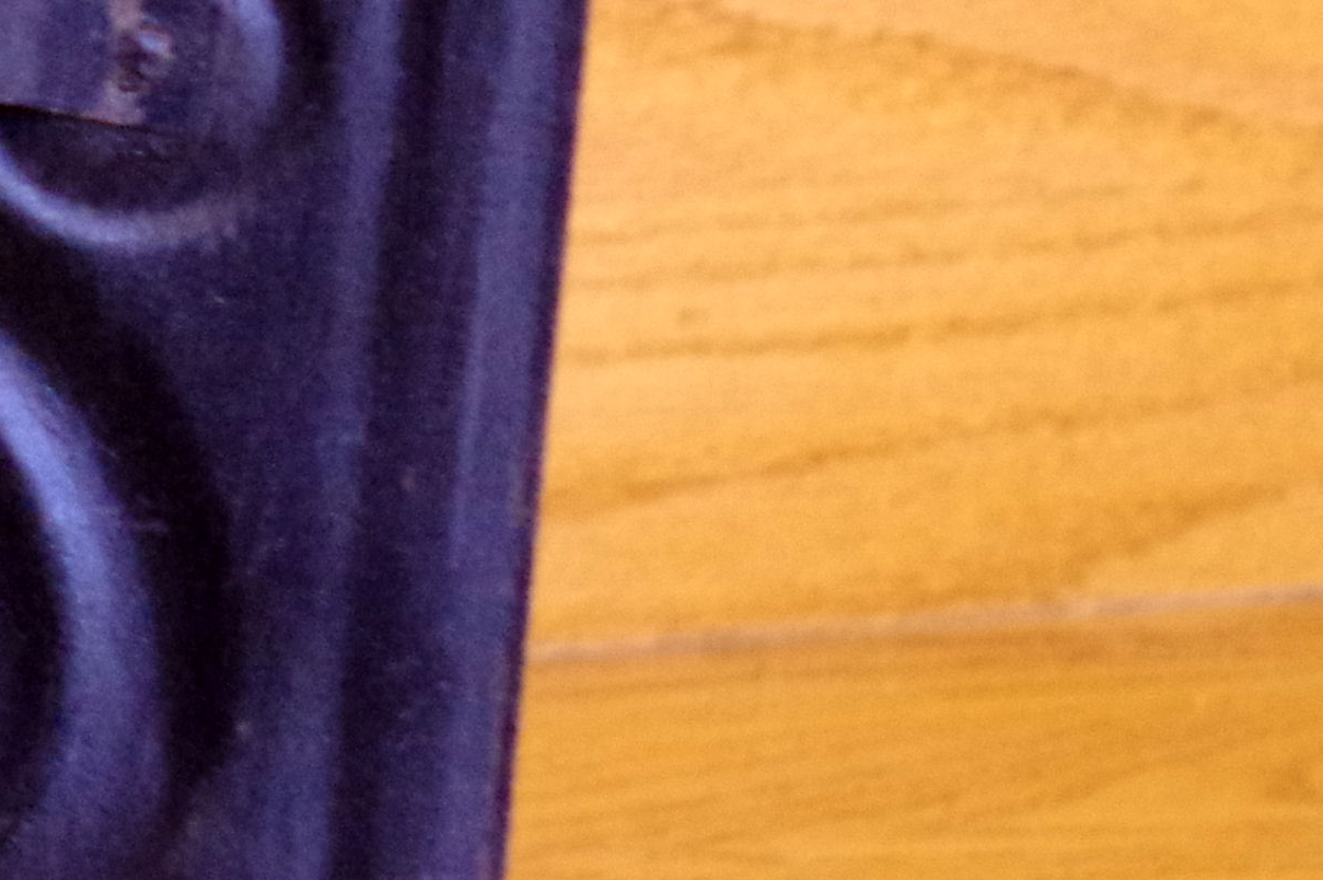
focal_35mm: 209
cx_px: -1774
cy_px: -245
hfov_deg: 9.0
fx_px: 7674
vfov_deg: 6.5
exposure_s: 1/30
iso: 3200
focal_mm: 28
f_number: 5.6
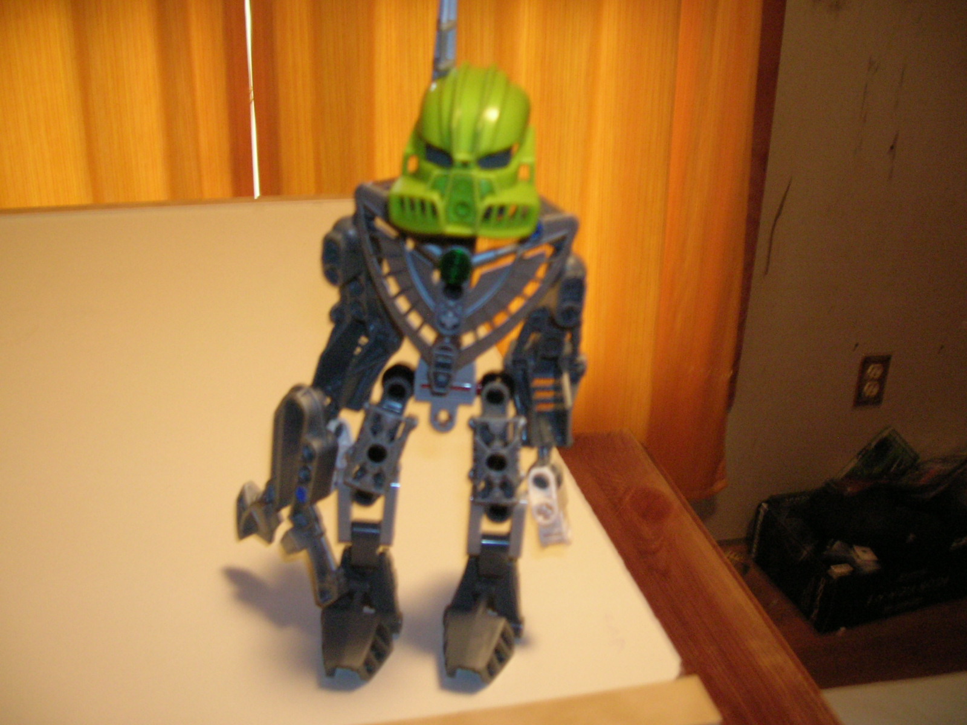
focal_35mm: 34
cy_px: 362
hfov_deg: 54.0
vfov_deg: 41.8
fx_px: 950
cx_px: 484
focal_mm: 5.7
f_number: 2.9
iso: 200
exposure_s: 1/6.8
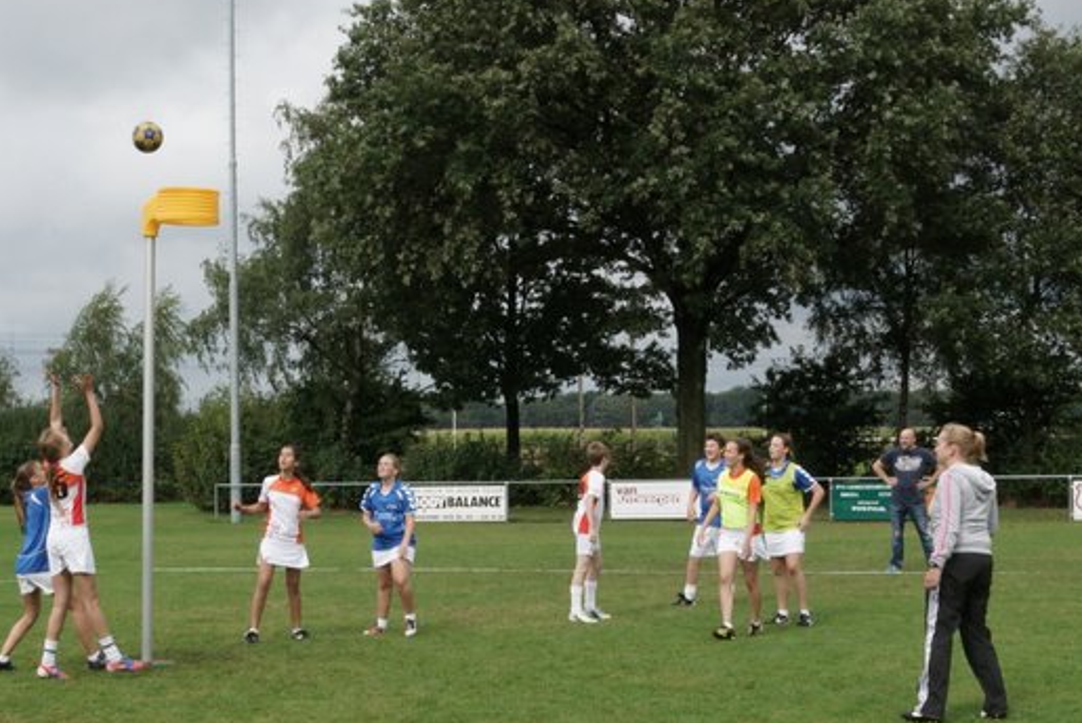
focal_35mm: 41
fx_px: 1233
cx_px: 435
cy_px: 420
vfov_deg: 32.6
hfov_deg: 47.1
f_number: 14
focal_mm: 22
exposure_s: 1/200
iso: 400
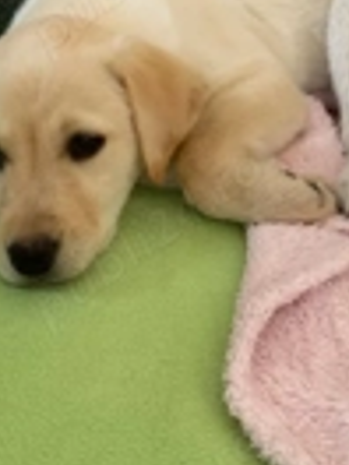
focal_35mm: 79
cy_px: 7
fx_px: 1062
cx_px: 219
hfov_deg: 18.6
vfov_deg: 23.7
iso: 125
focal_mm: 4.25
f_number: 1.8
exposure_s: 1/121
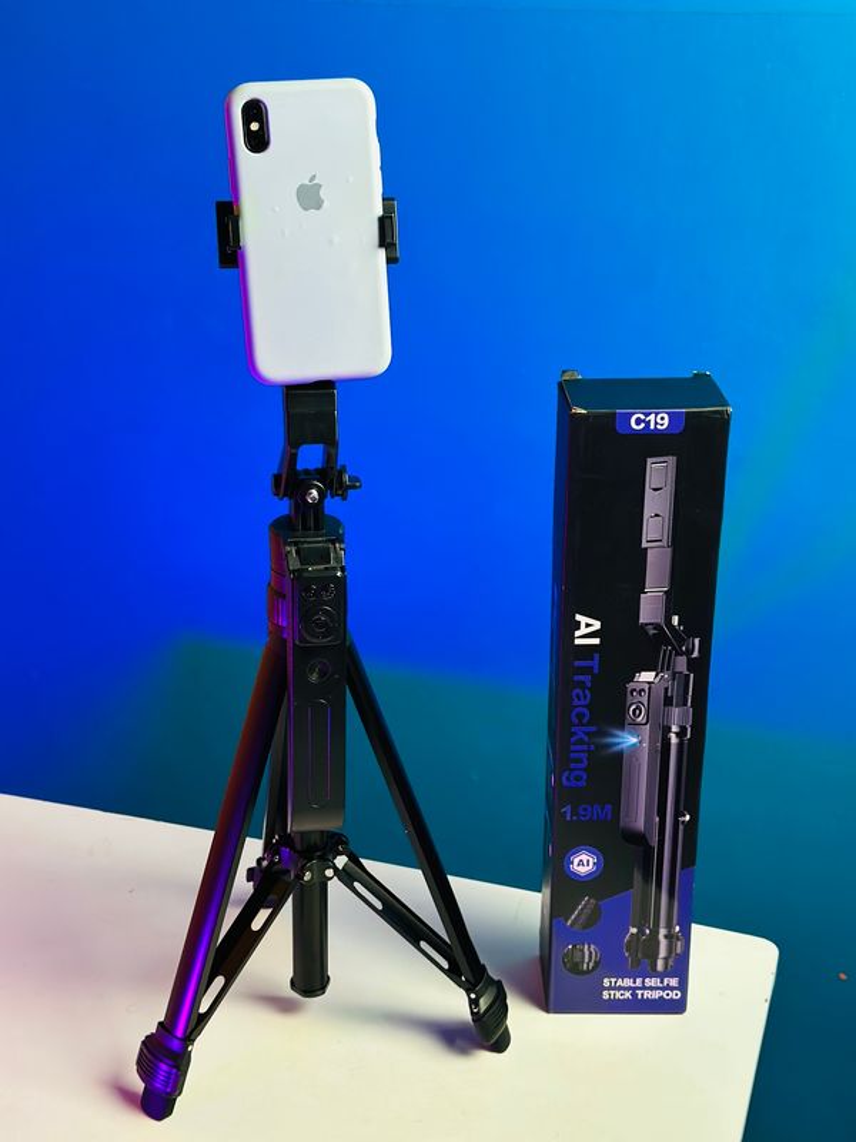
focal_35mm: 48
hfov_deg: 30.3
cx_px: 428
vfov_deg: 39.7
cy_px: 571
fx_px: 1583
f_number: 1.78
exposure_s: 1/50
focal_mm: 6.86
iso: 320
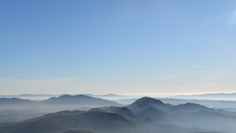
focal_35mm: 61
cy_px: 76
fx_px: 382
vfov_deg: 19.7
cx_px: 104
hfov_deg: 34.3
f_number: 11
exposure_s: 1/500
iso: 200
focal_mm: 32
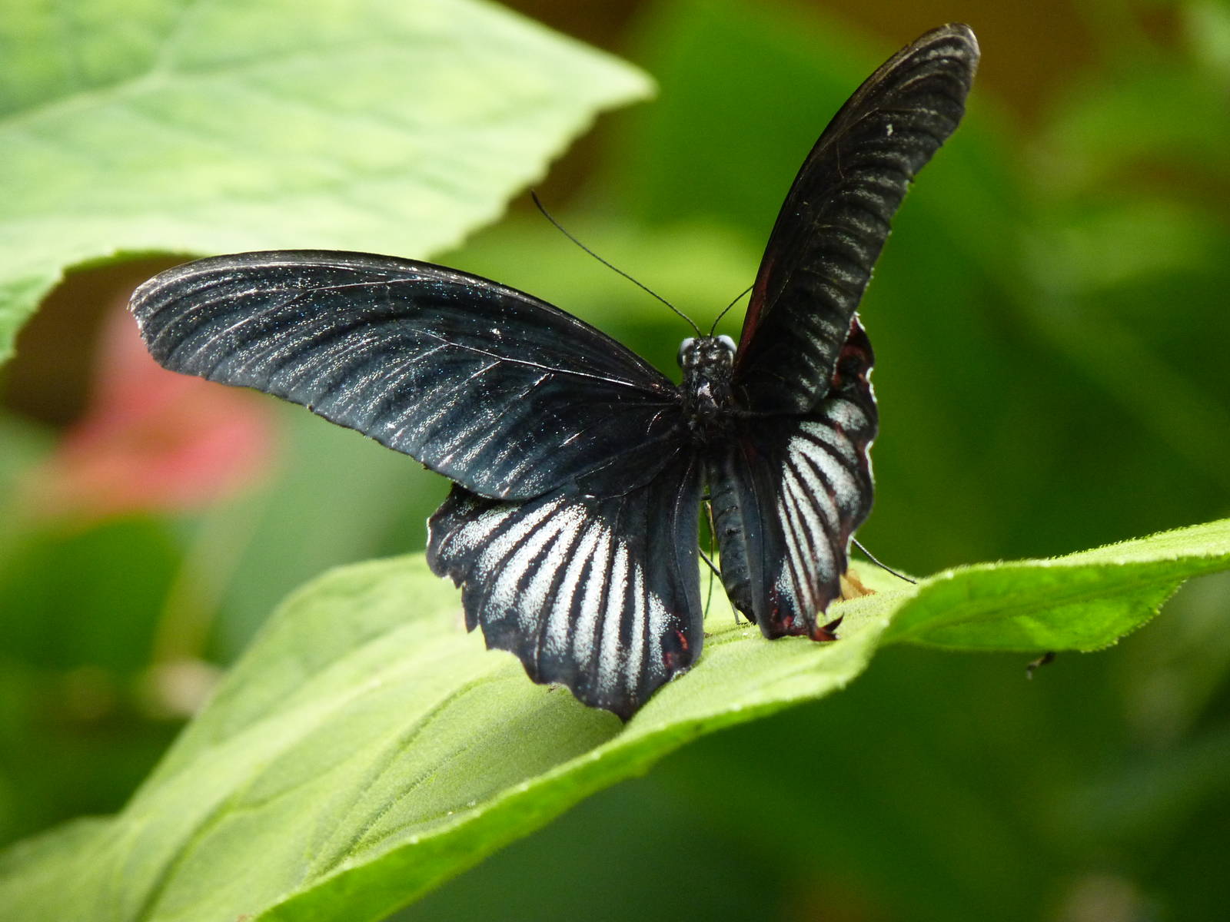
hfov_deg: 4.1
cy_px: 461
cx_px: 615
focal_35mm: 483
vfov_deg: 3.1
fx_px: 17162
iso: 320
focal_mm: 85.9
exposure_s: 1/125
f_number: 4.4
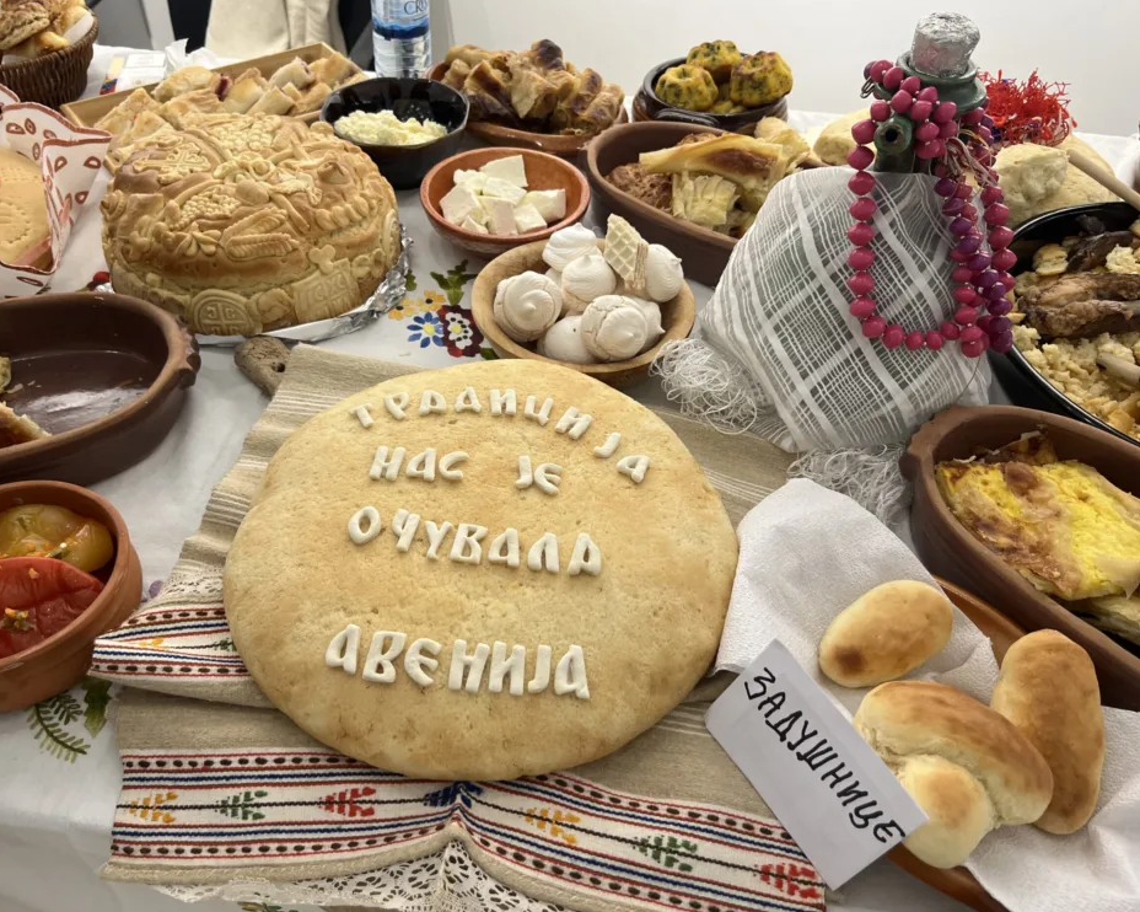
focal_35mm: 28
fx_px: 945
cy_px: 442
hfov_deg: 62.1
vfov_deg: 51.5
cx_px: 517
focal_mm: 5.7
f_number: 1.5
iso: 125
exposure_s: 1/116
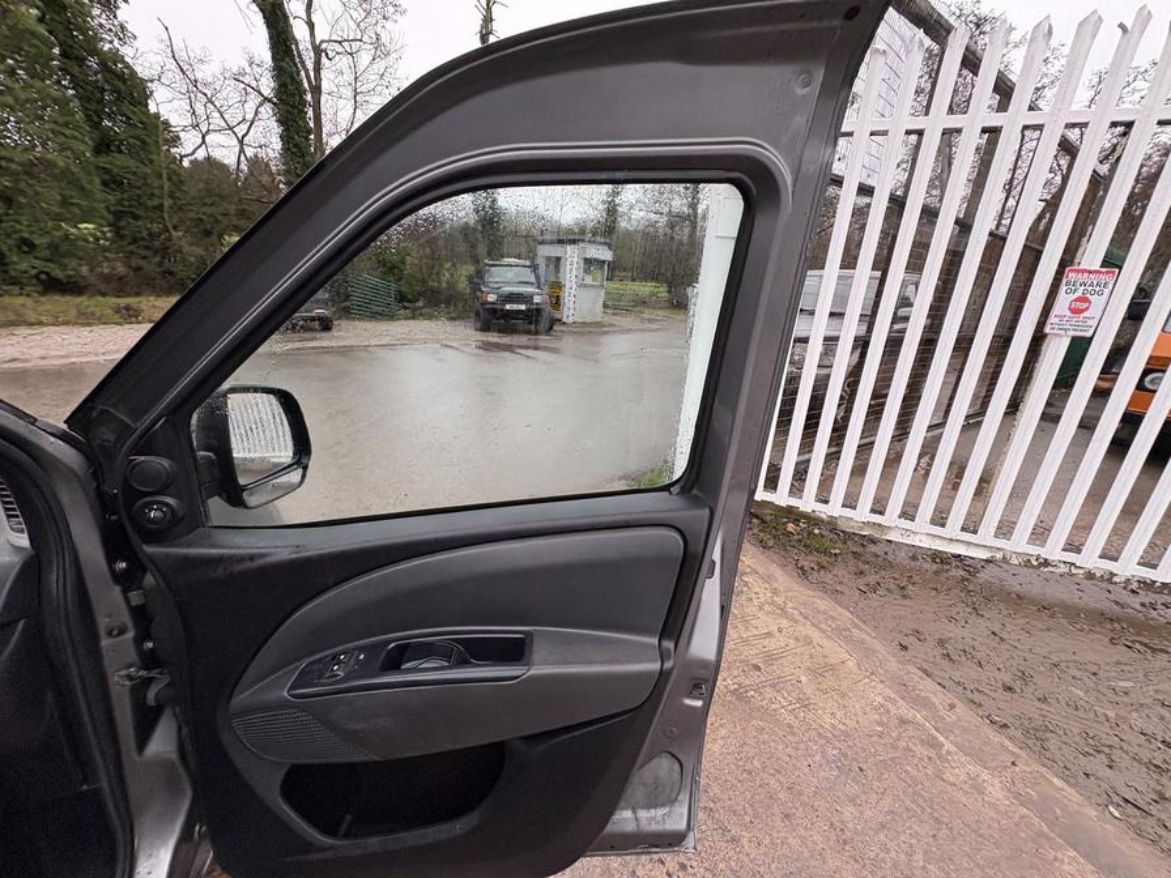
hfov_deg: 102.1
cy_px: 439
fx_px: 474
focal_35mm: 14
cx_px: 586
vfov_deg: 85.7
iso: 160
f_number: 2.2
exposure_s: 1/99
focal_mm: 2.22
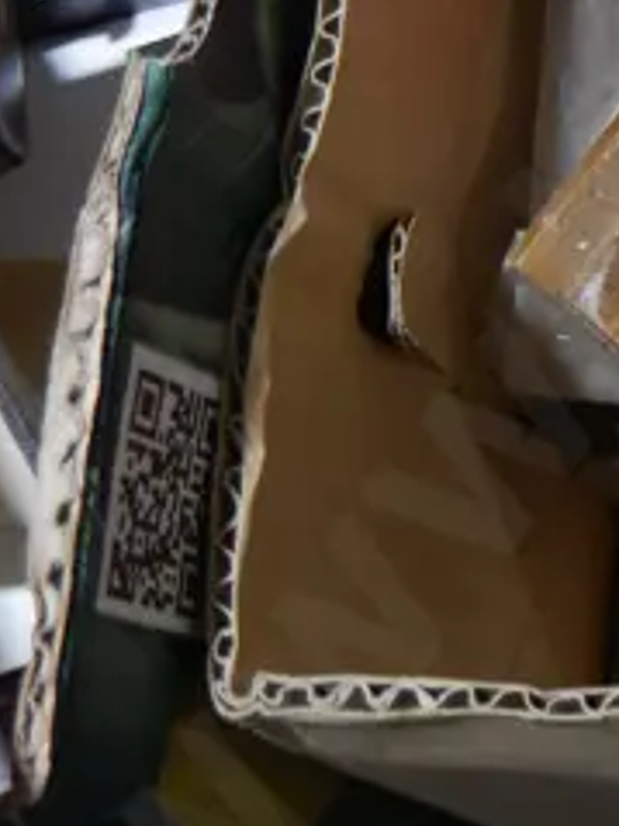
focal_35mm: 120
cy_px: -473
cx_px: 1181
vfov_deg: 15.0
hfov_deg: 11.3
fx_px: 2864
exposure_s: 1/60
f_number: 3.5
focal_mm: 14
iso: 250
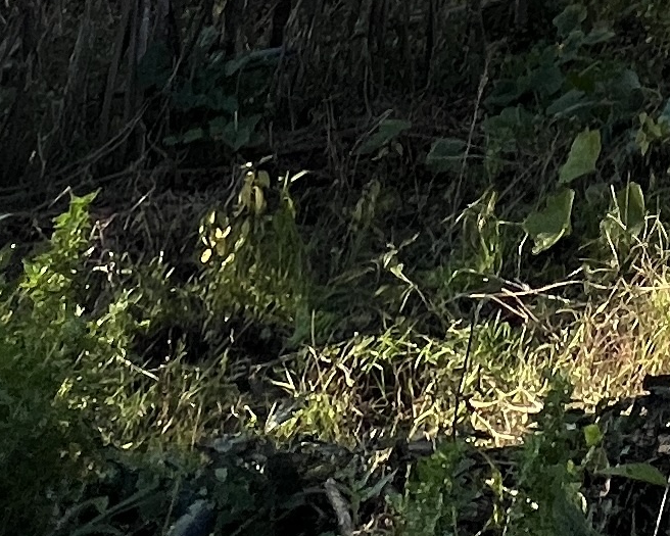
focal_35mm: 78
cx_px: 990
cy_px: -913
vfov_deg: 12.6
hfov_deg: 20.9
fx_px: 1547
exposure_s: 1/737
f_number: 1.8
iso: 32
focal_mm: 1.57
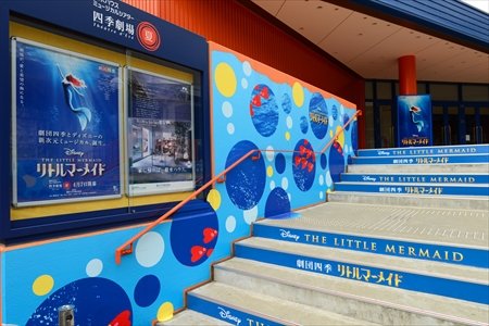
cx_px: 244
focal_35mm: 24
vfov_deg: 53.1
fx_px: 326
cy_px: 163
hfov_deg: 73.7
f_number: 8
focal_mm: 24
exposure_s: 1/200
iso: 200
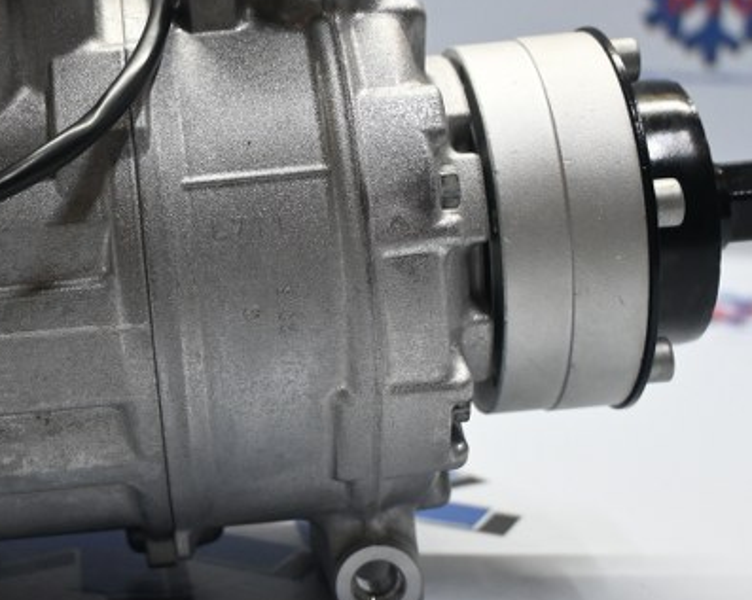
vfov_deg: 21.5
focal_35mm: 71
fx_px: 1578
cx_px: 123
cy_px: 270
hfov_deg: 26.2
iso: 1250
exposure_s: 1/125
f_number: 4.2
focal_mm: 25
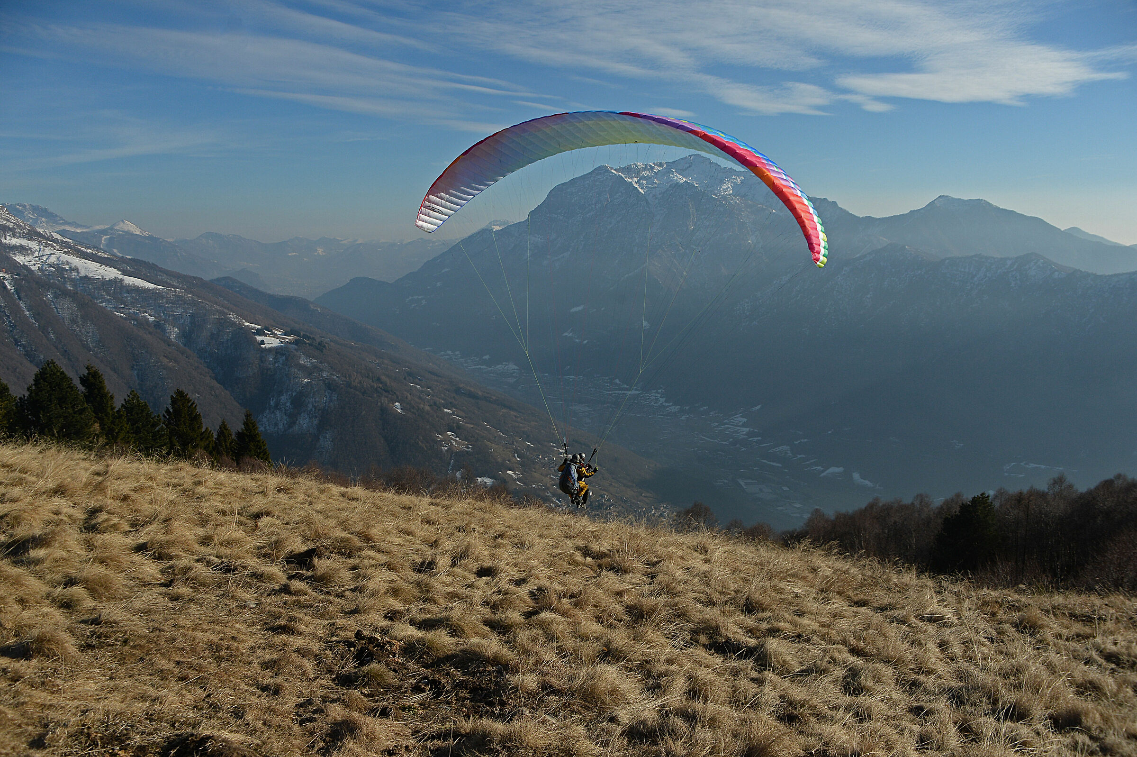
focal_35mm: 28
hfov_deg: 65.5
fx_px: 884
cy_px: 378
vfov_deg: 46.3
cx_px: 568
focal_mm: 28
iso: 800
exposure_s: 1/3200
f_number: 8
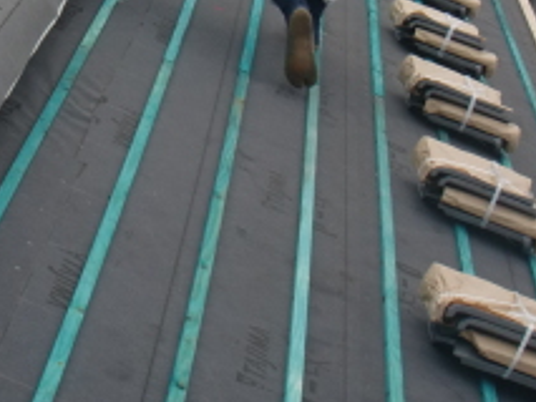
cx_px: 23
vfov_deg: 12.8
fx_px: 1766
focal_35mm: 114
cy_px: -5
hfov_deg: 16.9
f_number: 3.9
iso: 64
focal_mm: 6.66
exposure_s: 1/640
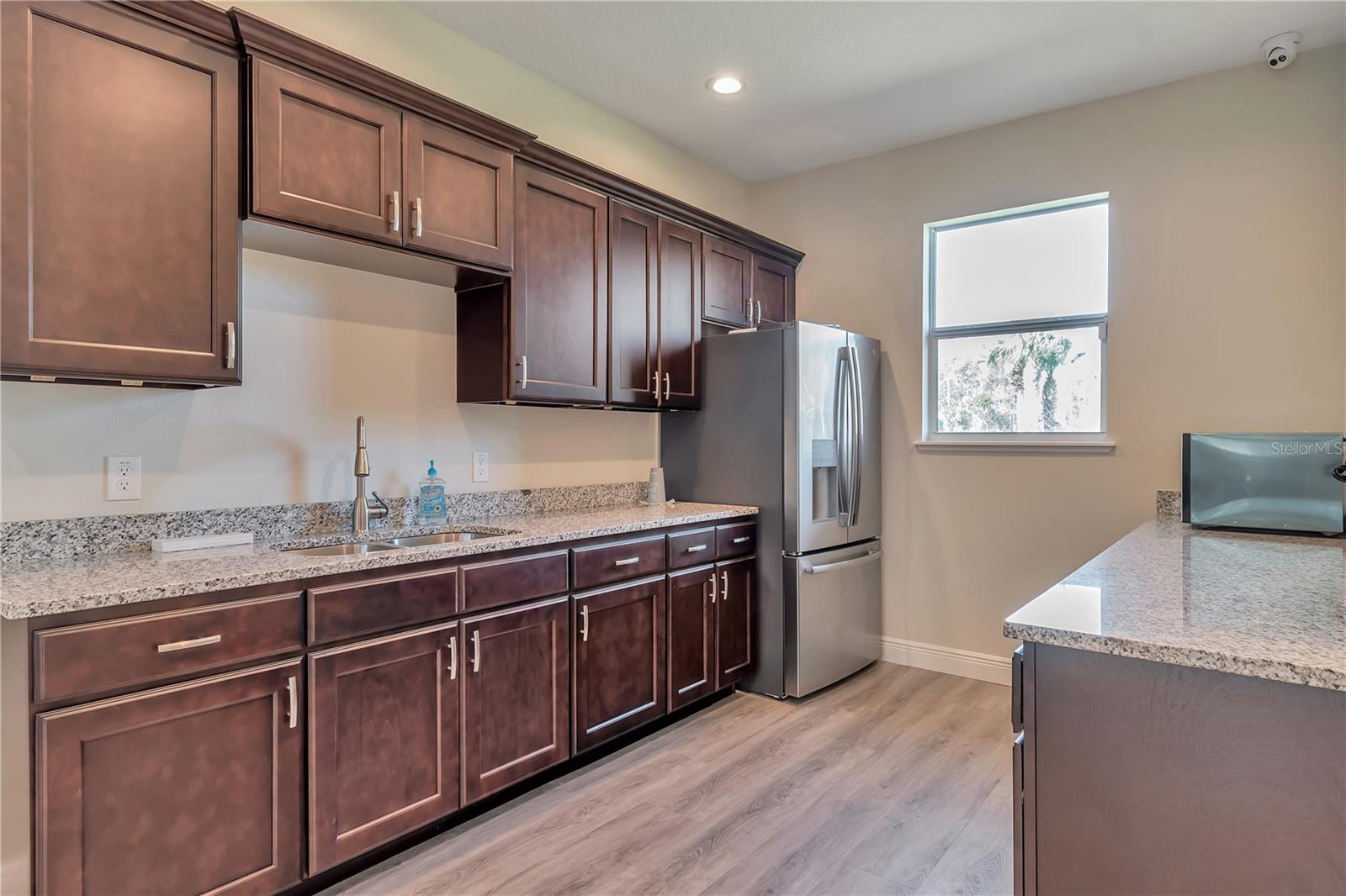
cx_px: 673
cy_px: 448
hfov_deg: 86.9
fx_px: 710
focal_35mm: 19
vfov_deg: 64.5
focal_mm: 13
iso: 100
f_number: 7.1
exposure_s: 1/1.67
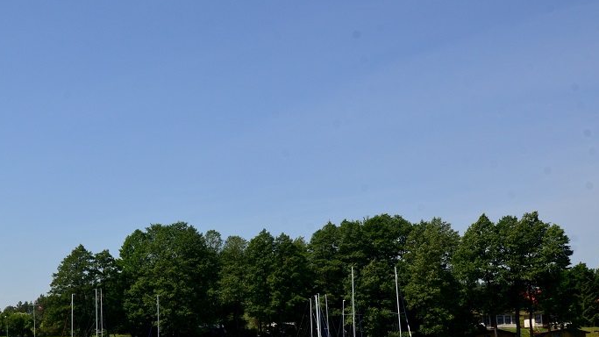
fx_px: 873
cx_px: 163
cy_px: 225
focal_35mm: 55
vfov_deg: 21.7
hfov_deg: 37.1
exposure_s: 1/500
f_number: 11
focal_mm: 24
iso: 400
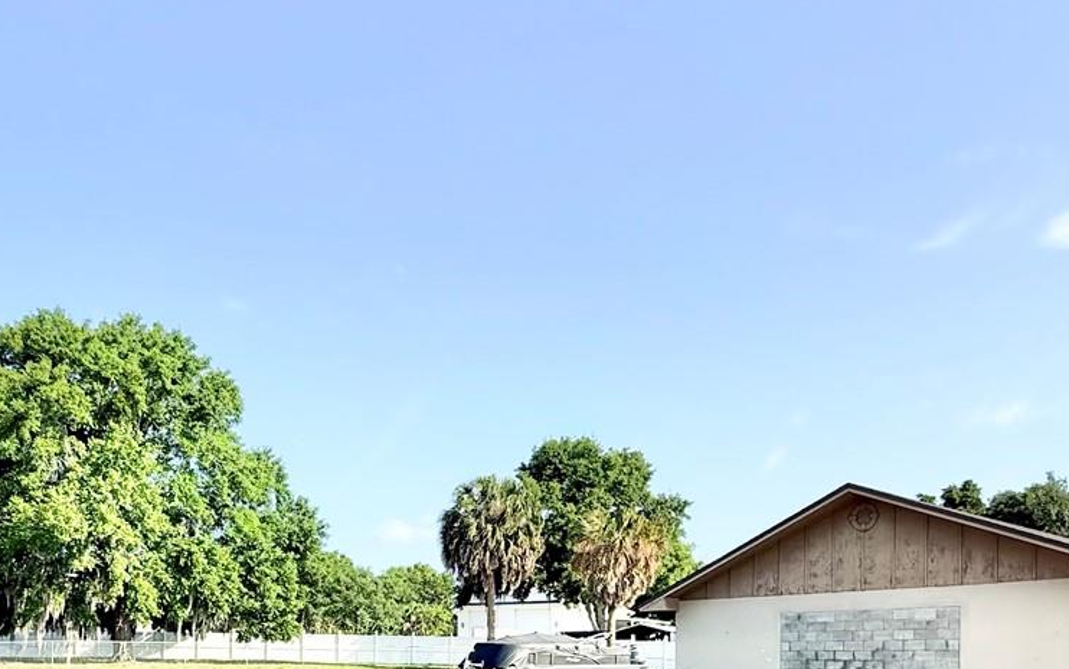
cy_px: 665
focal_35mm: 32
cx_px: 442
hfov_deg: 59.3
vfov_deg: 35.7
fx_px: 932
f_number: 2.2
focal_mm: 2.22
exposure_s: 1/1368
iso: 50
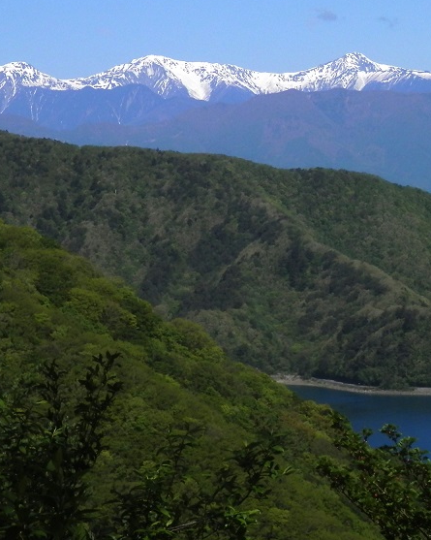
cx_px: 257
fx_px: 2521
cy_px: 187
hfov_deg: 9.8
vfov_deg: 12.2
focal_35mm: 158
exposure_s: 1/200
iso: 80
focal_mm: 15.8
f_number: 13.5
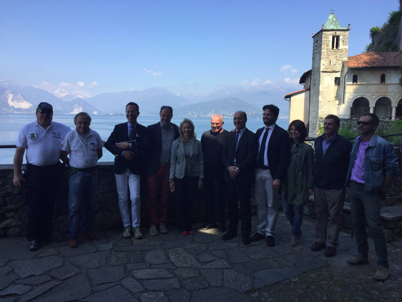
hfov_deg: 61.7
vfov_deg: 48.2
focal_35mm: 29
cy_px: 151
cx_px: 201
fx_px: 337
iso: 32
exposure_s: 1/1163
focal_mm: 4.15
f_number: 2.2
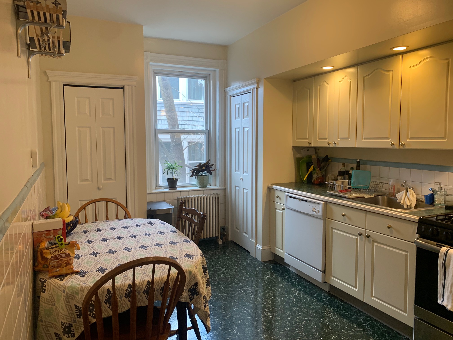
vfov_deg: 53.1
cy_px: 170
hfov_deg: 67.3
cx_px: 226
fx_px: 340
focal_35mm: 26
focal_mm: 4.25
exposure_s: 1/60
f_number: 1.8
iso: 100
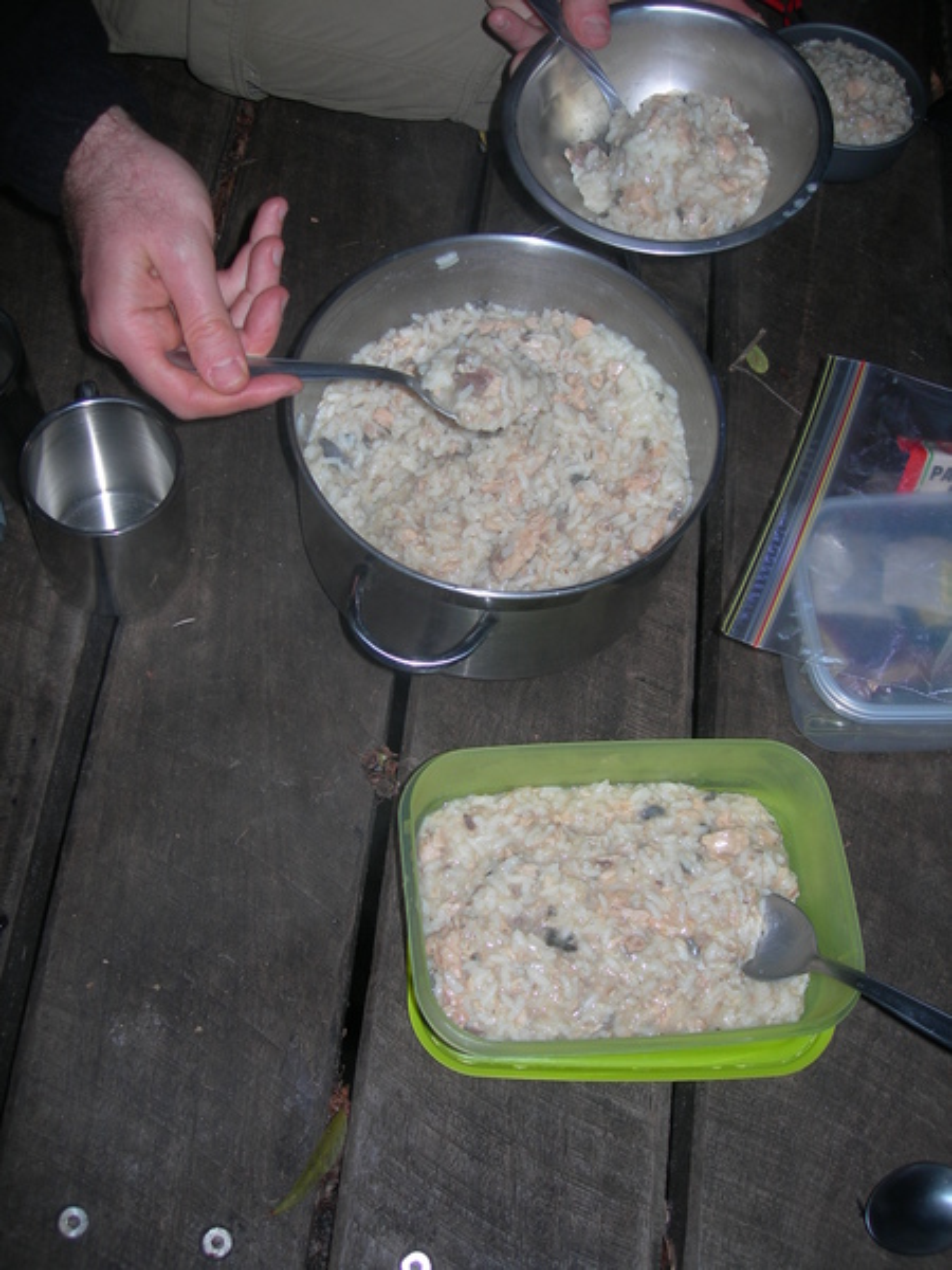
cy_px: 635
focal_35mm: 38
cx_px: 476
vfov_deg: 49.0
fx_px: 1393
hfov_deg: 37.7
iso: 50
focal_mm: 7.8
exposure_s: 1/60.1
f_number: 2.8
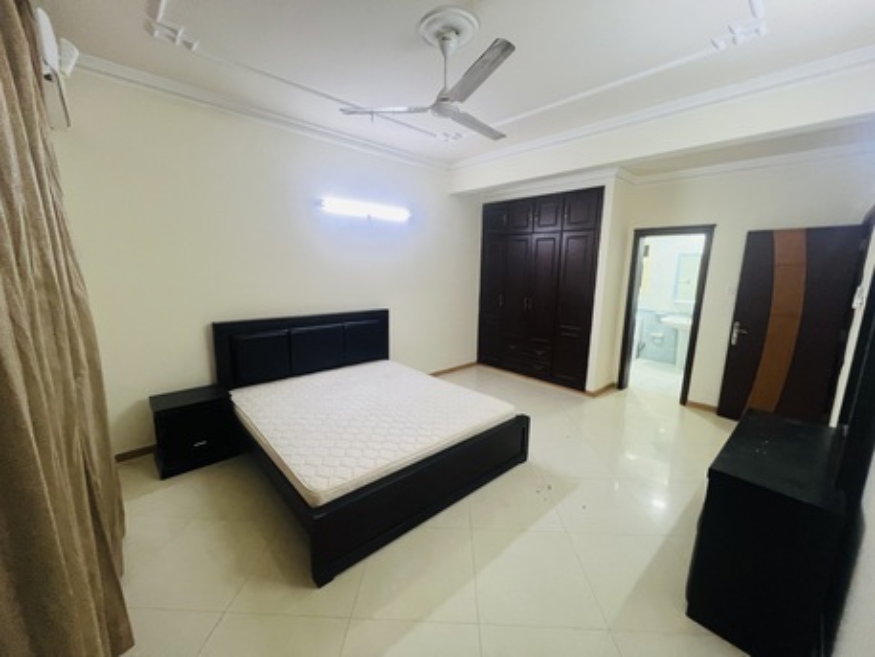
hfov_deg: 106.2
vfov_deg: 89.9
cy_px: 328
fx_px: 329
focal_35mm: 13
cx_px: 438
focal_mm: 1.57
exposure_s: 1/50
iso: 320
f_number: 1.8
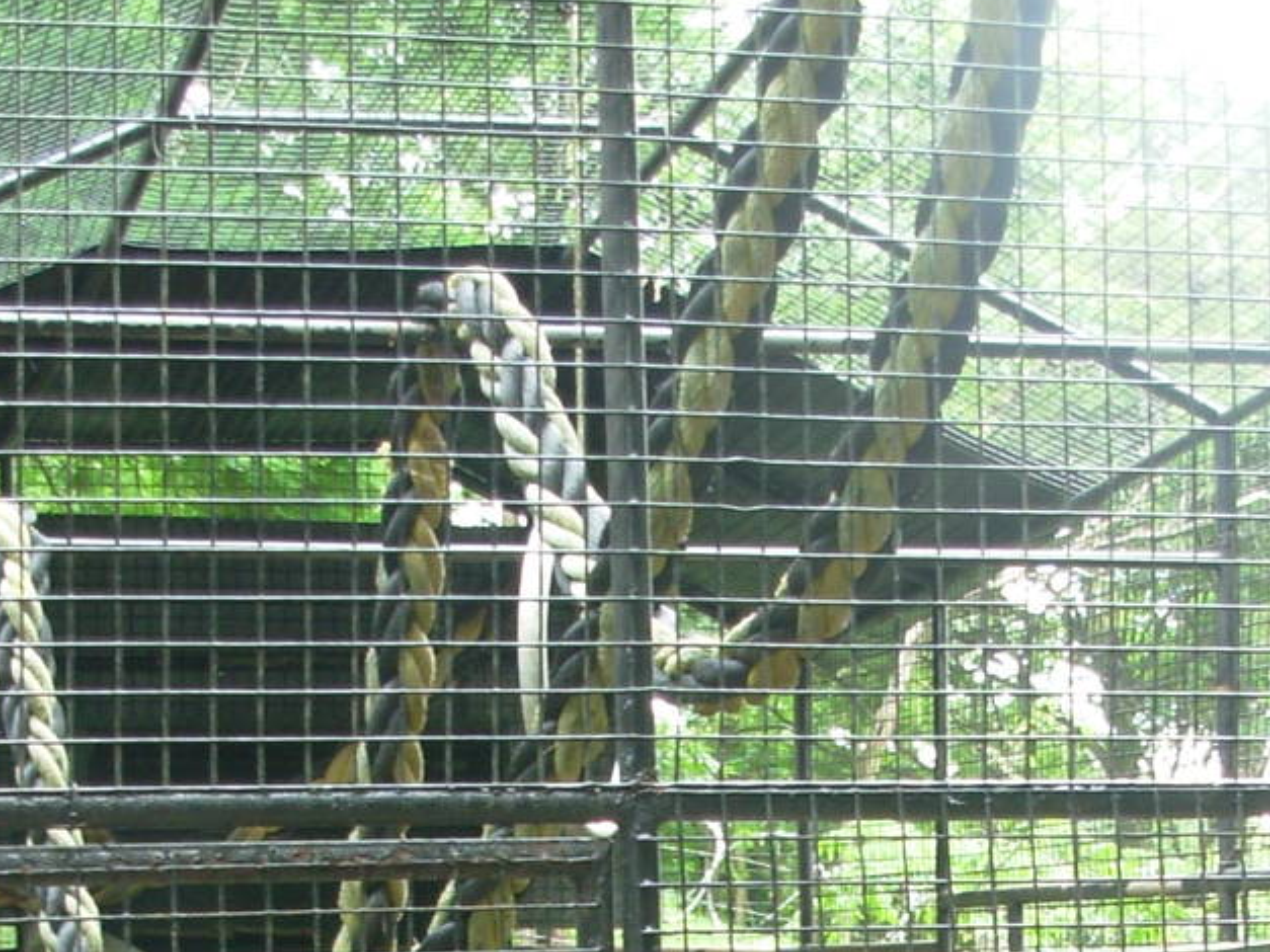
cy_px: 1167
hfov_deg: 20.2
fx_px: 3558
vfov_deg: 14.7
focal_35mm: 97
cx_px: 851
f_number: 2.9
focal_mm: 6.3
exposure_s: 1/32
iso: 50
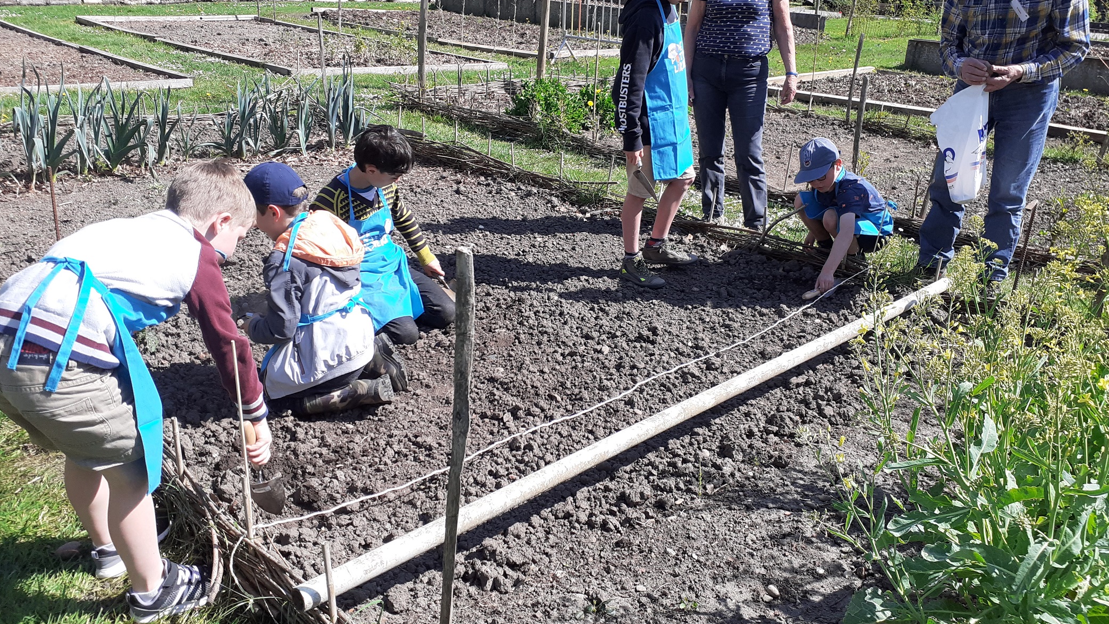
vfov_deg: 38.9
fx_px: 882
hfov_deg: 64.3
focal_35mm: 30
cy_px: 272
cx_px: 557
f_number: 1.9
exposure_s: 1/1112
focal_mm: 3.6
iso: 40
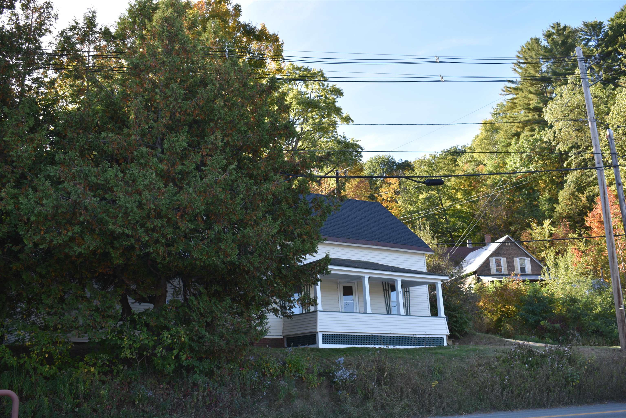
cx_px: 313
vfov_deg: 33.0
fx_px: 704
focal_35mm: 40
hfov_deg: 47.9
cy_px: 209
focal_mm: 27
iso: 100
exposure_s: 1/125
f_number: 5.6
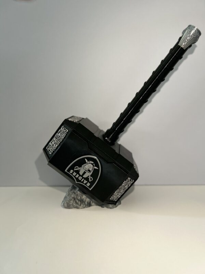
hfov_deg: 53.1
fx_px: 205
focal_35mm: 26
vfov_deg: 67.3
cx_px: 102
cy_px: 137
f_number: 1.5
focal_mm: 5.7
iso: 125
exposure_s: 1/60
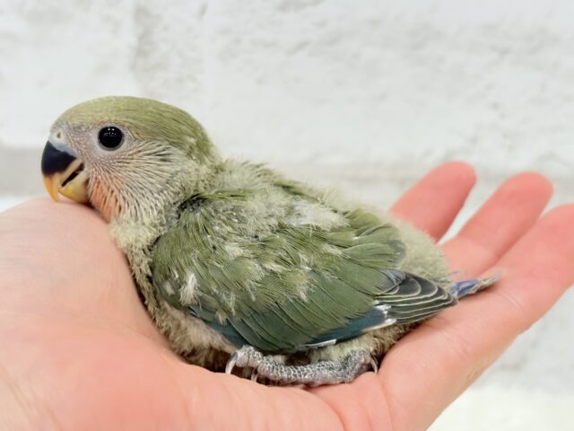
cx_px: 287
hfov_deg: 36.8
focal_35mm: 52
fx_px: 862
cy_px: 216
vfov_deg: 28.0
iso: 100
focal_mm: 5.96
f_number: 1.6
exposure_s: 1/100
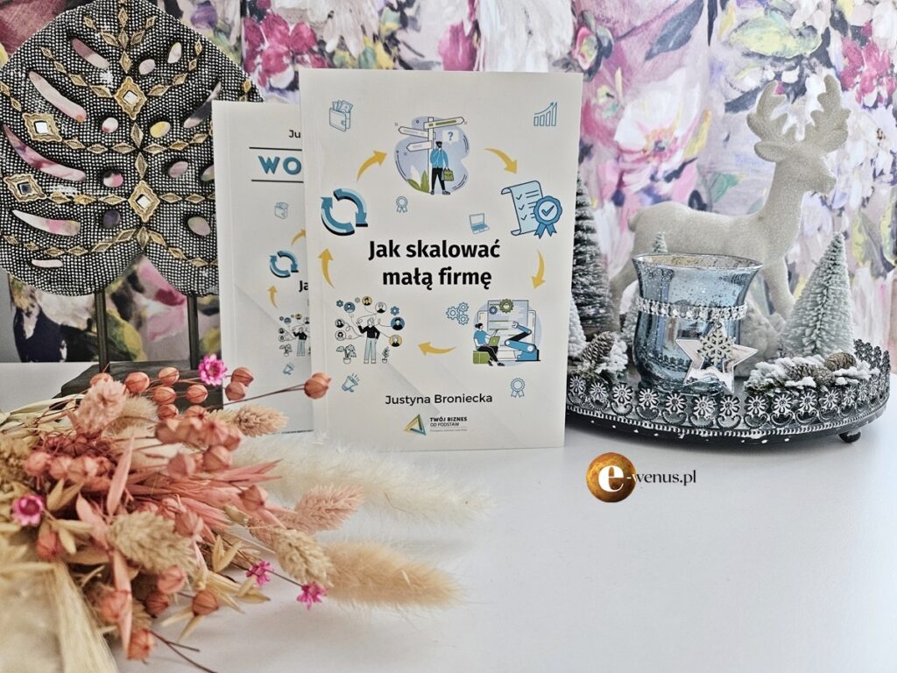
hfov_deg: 73.9
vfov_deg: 58.9
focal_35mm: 23
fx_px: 596
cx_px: 448
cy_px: 336
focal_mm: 5.4
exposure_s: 1/100
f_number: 1.8
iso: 500
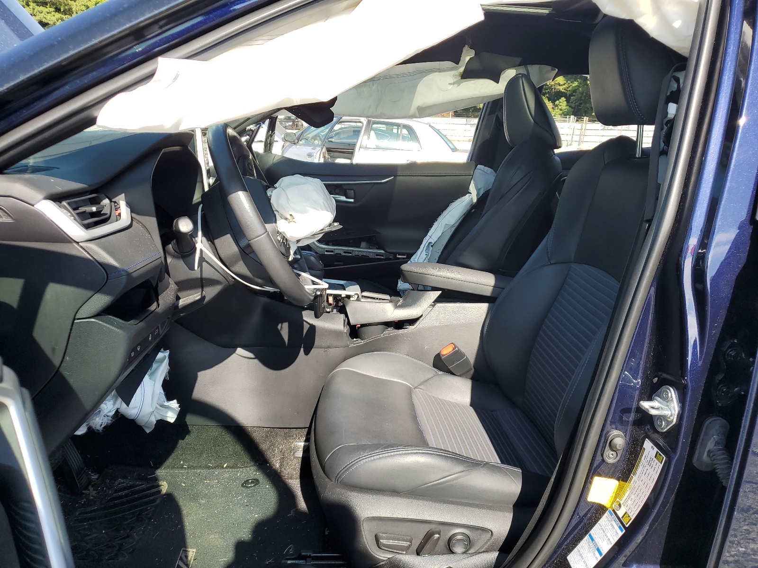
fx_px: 569
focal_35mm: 26
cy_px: 284
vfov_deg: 53.1
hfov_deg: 67.3
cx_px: 379
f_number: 1.5
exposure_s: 1/909
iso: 50
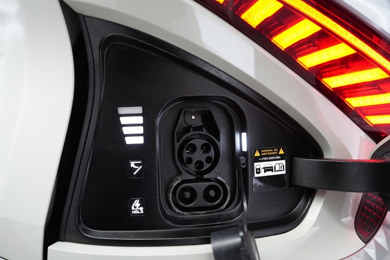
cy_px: 130
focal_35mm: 26
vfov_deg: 49.5
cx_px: 195
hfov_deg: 69.4
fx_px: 282
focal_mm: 26
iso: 5000
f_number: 4
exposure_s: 1/160
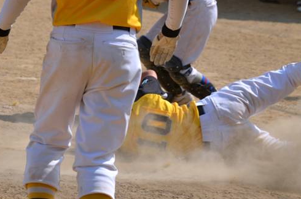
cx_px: 121
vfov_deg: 5.6
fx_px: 2043
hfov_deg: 8.4
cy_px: 72
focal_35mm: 245
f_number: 7.1
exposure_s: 1/1600
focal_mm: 100
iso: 400
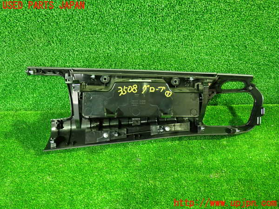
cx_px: 140
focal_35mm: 38
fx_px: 306
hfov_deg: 49.0
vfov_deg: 37.7
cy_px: 104
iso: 800
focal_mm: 6.83
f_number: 2.7
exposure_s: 1/13
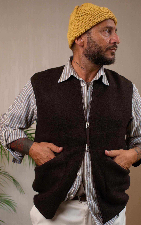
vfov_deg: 44.3
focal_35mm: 45
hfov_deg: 28.6
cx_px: 80
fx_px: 277
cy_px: 122
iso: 800
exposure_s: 1/250
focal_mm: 35
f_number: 4.5
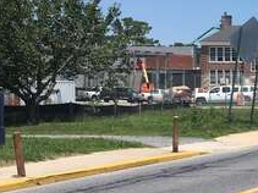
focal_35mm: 110
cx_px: 378
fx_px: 819
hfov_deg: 16.4
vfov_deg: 13.4
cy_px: 101
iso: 25
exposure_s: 1/2024
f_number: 2.2
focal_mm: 4.15
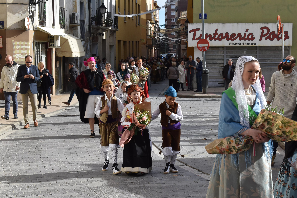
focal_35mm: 82
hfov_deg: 24.6
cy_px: 99
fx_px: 681
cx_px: 148
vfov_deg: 16.6
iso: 400
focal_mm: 55
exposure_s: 1/500
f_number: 11
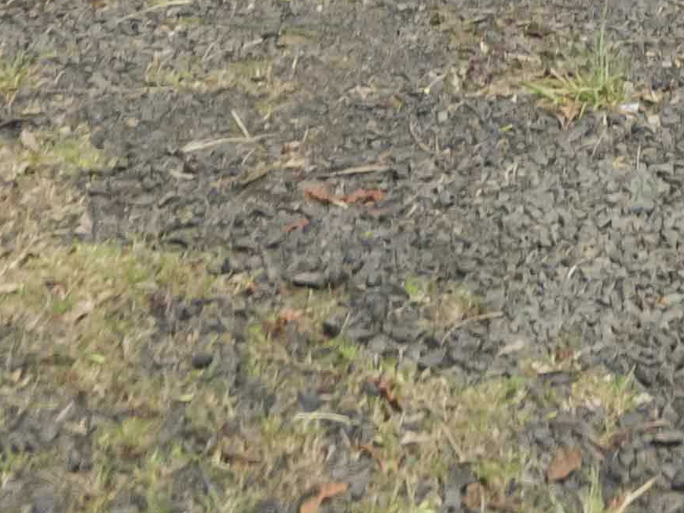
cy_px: -1233
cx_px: 619
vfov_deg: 8.6
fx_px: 2568
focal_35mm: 130
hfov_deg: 15.0
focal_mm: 16
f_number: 8
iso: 500
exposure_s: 1/2000
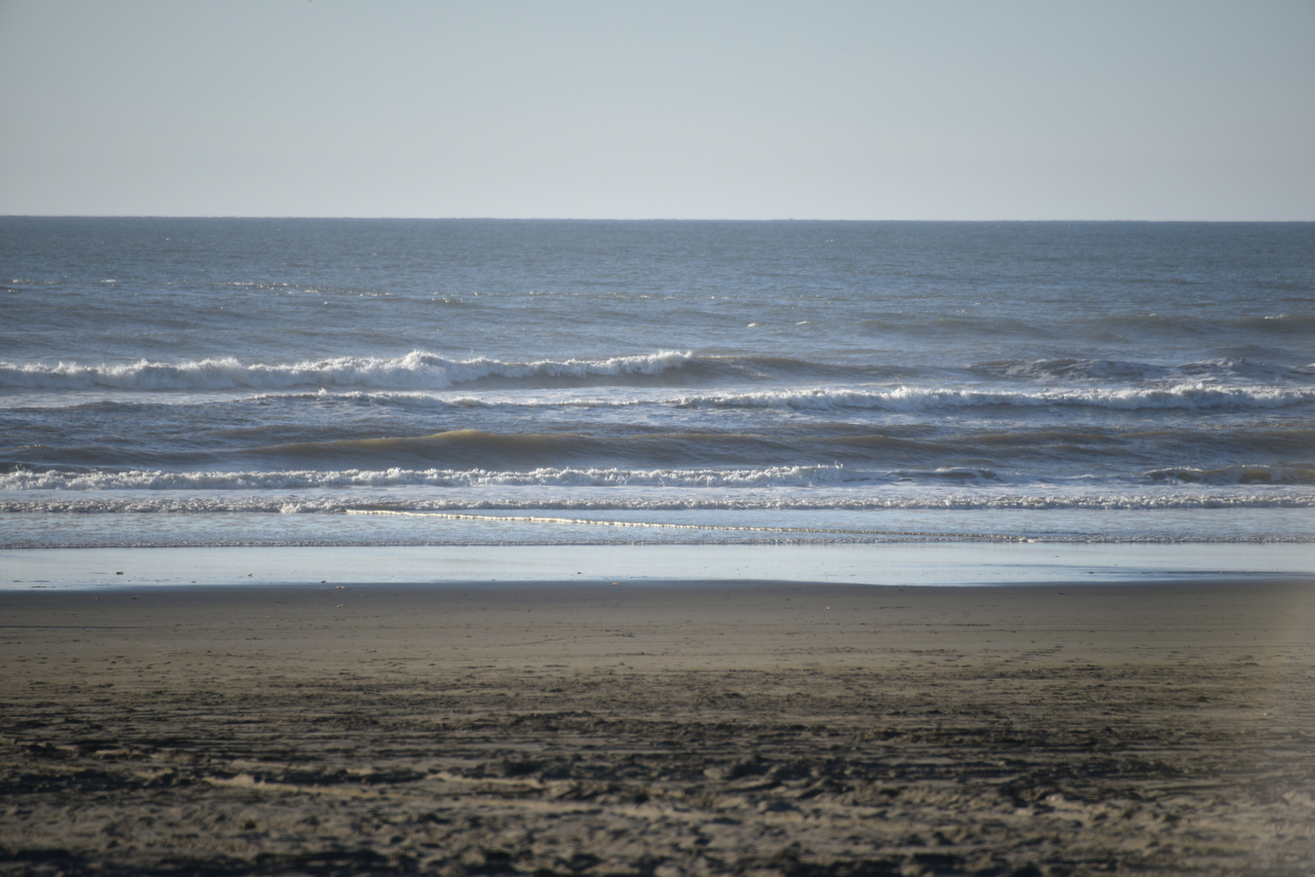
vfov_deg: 4.6
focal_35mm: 300
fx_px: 10960
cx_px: 658
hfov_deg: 6.9
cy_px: 438
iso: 125
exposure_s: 1/640
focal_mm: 300
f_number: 5.6
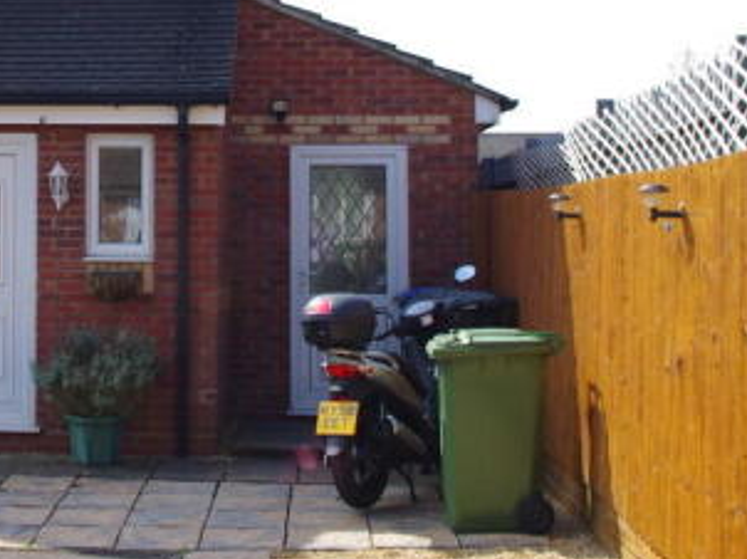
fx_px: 1531
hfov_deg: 26.5
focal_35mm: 71
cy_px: 84
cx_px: 79
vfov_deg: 20.4
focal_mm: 23.13
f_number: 11
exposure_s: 1/125
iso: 200
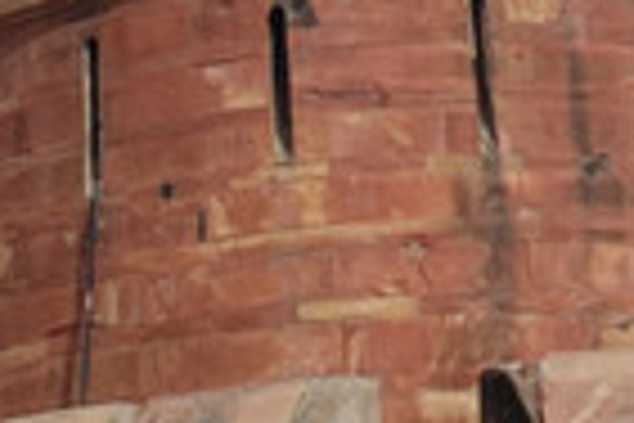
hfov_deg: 7.5
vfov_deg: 5.7
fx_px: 4226
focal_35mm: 240
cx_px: -1266
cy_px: 657
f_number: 9
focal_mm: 22
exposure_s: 1/100
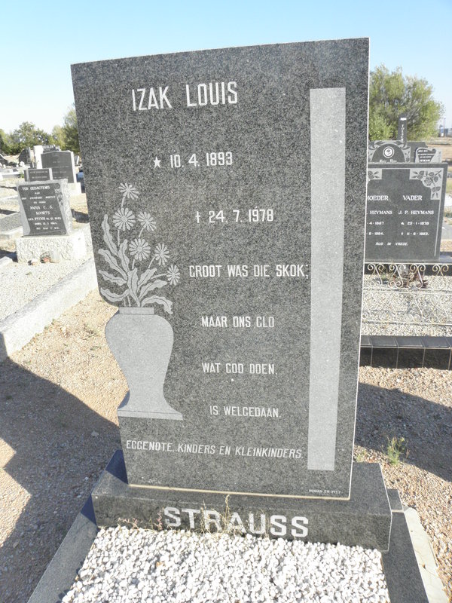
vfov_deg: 67.3
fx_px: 453
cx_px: 226
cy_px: 302
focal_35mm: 26
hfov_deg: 53.1
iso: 200
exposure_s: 1/320
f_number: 6.3
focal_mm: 4.6
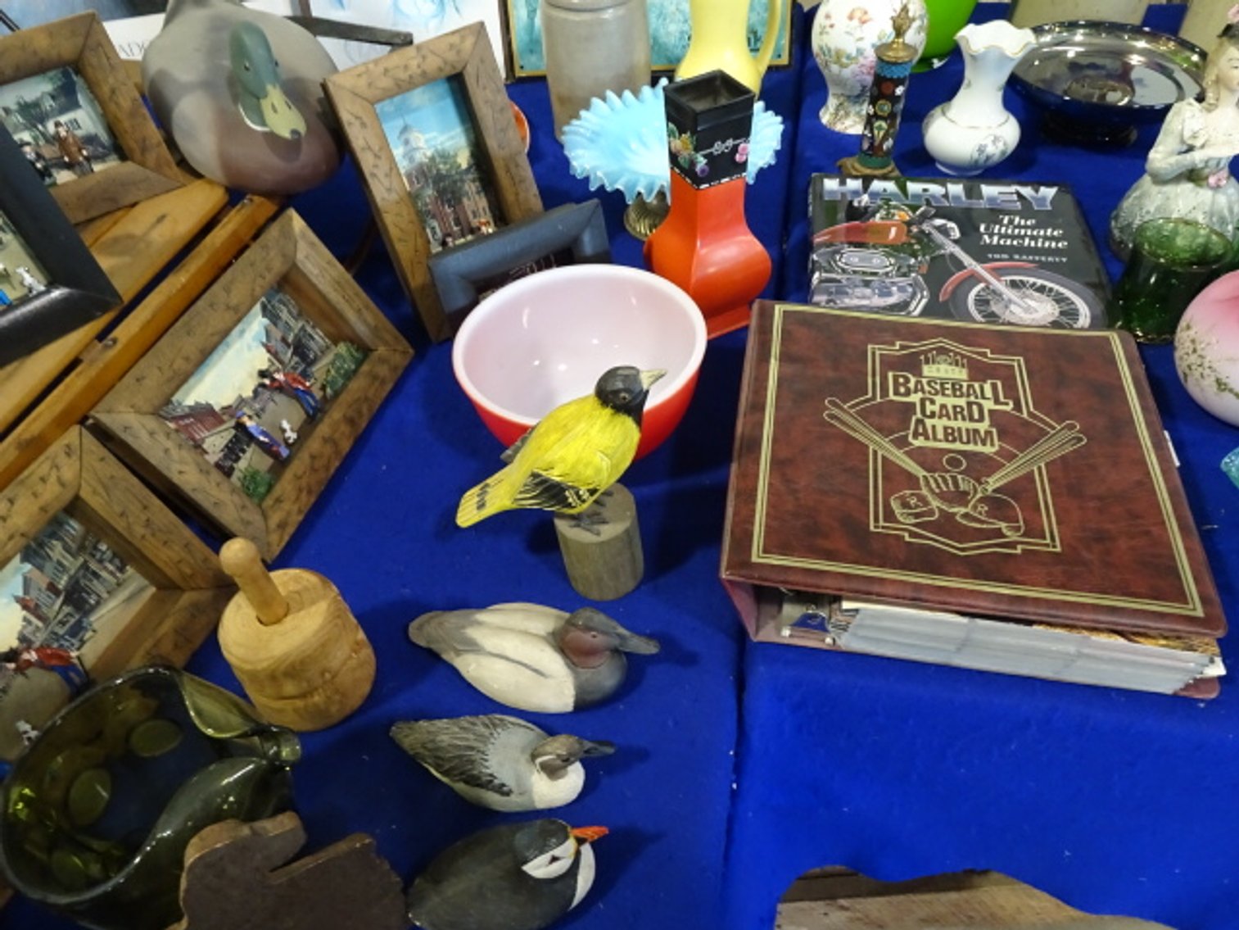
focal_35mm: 24
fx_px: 859
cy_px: 465
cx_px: 620
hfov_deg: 71.6
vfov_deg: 56.8
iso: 800
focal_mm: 4.1
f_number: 3.5
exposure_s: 1/25
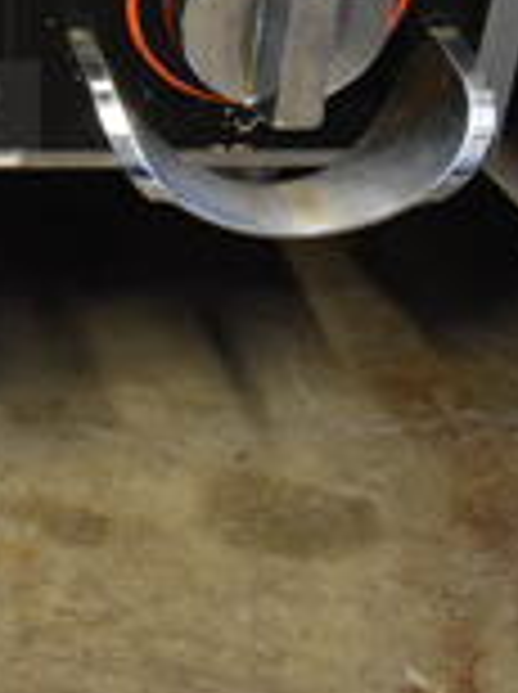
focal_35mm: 103
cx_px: -459
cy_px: -81
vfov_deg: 18.4
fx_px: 2061
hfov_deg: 12.8
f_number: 3.5
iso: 1100
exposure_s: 1/30
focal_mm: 18
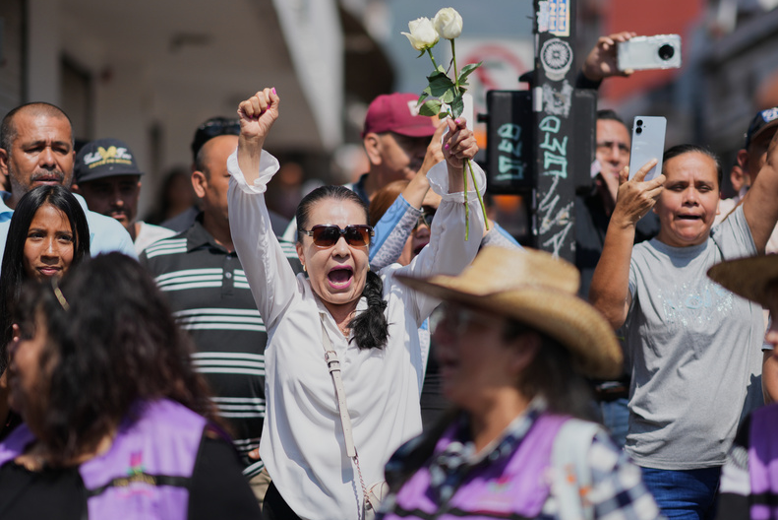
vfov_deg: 12.5
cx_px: 354
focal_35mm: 110
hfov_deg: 18.6
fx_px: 2378
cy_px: 277
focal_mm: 85
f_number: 1.4
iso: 100
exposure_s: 1/8000
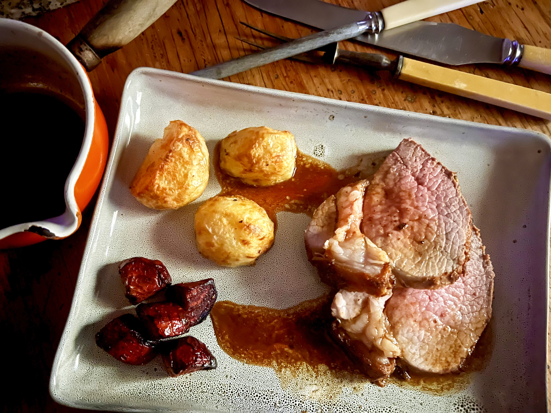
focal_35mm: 26
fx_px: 414
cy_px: 206
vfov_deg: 53.0
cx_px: 276
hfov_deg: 67.3
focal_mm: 5.7
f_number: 1.5
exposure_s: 1/5
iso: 1250
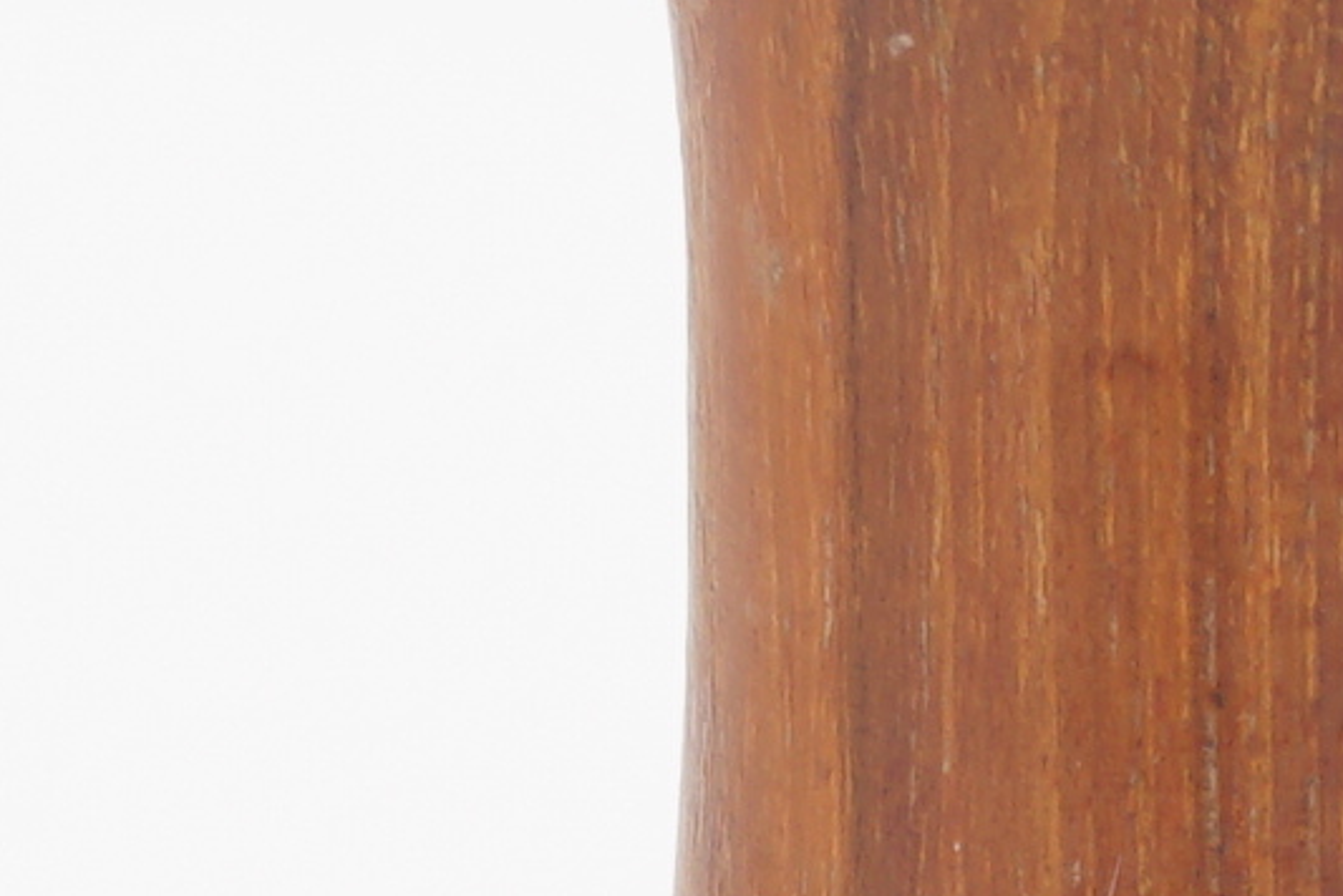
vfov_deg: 3.3
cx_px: 1051
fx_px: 15601
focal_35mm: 418
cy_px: 1508
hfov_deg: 4.9
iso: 100
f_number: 16
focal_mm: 35
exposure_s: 1/125
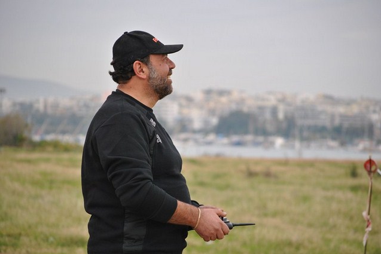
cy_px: 128
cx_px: 191
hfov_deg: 13.3
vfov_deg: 8.9
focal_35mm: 154
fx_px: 1630
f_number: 4.5
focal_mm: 102
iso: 200
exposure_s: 1/200
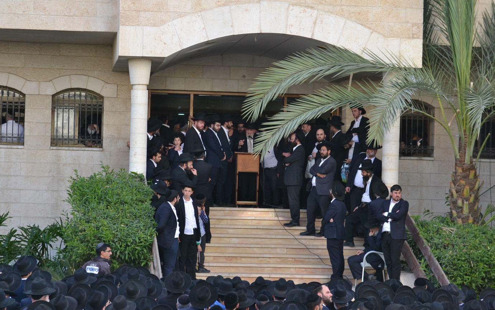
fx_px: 1457
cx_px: 246
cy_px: 151
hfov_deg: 19.3
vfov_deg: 12.1
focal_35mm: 108
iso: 800
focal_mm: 70
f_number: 4
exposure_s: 1/1250
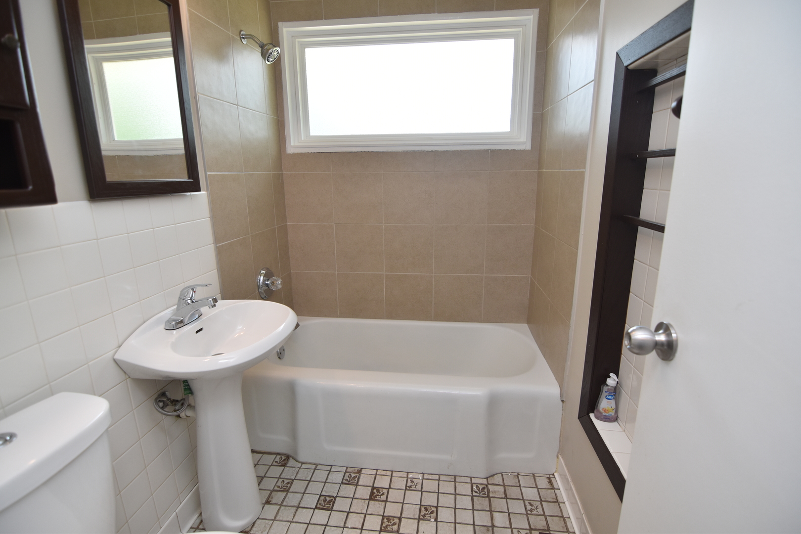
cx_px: 400
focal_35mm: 16
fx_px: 367
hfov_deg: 95.0
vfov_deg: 72.1
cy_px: 267
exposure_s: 1/250
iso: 400
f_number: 2.8
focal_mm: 11
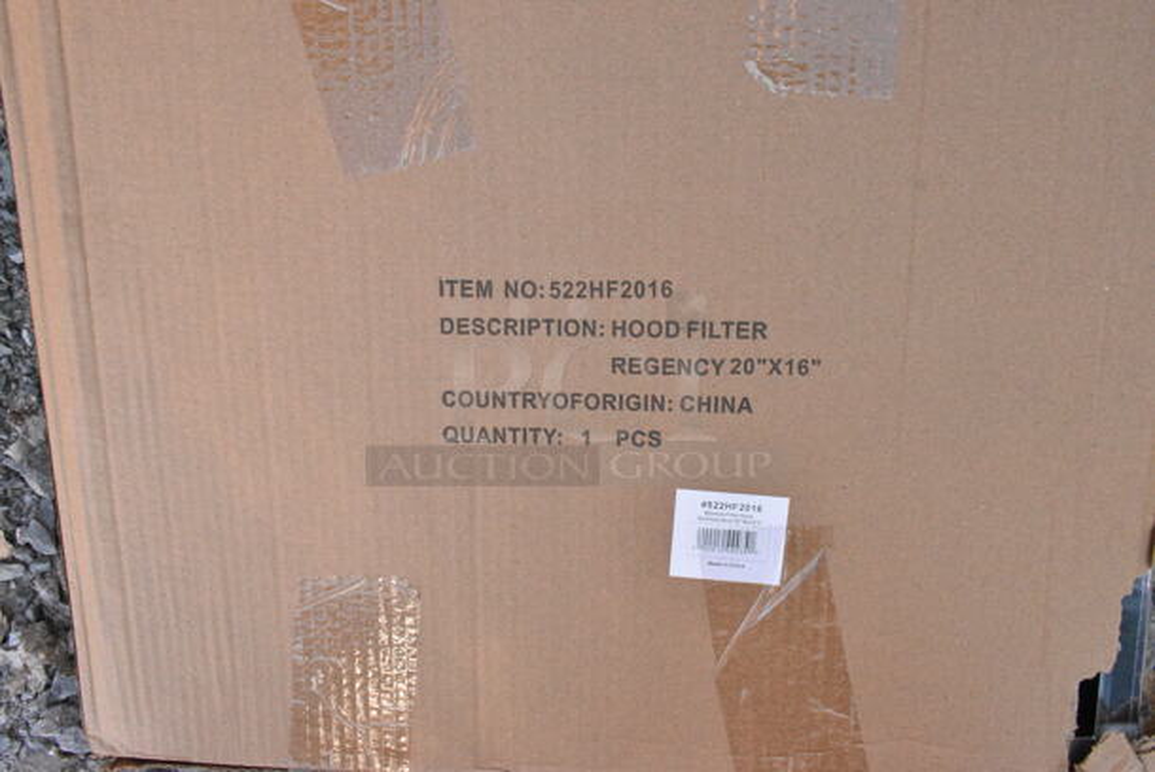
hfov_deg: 61.9
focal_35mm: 30
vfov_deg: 43.7
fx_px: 963
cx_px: 578
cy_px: 386
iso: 6400
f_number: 11
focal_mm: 20
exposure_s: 1/500
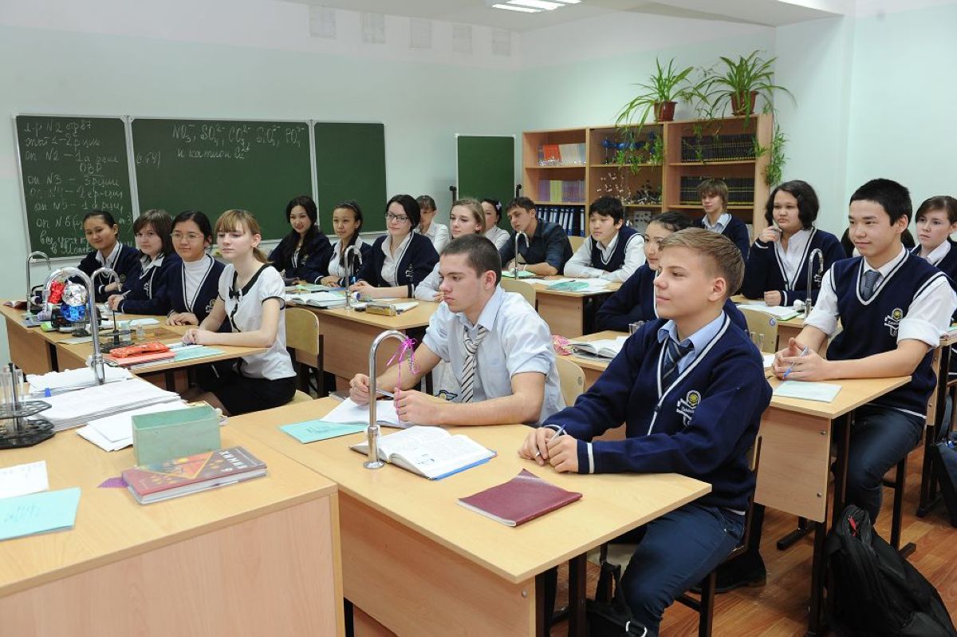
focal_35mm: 31
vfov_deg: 42.3
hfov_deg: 60.3
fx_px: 823
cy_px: 318
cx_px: 478
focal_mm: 31
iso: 1600
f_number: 5.6
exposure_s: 1/60
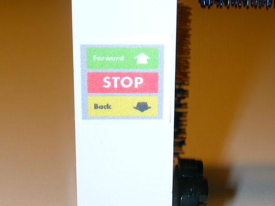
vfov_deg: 18.9
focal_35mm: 78
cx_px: 150
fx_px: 620
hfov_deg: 25.0
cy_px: 102
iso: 100
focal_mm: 9.7
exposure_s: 1/30
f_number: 5.9
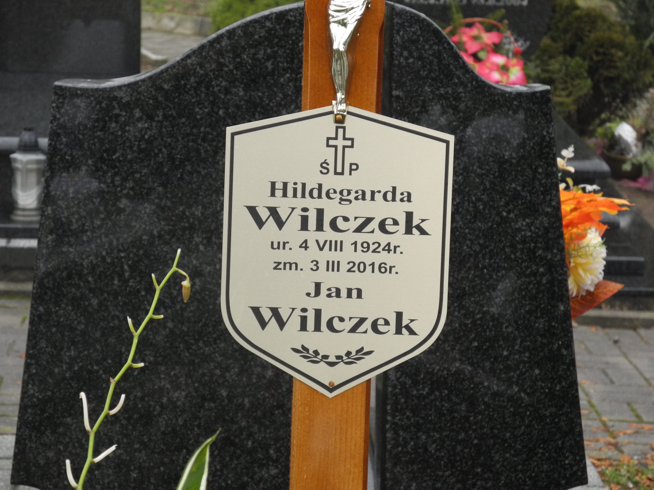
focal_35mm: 135
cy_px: 245
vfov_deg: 11.0
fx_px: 2551
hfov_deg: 14.6
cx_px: 327
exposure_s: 1/125
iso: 400
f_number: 5
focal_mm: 28.9
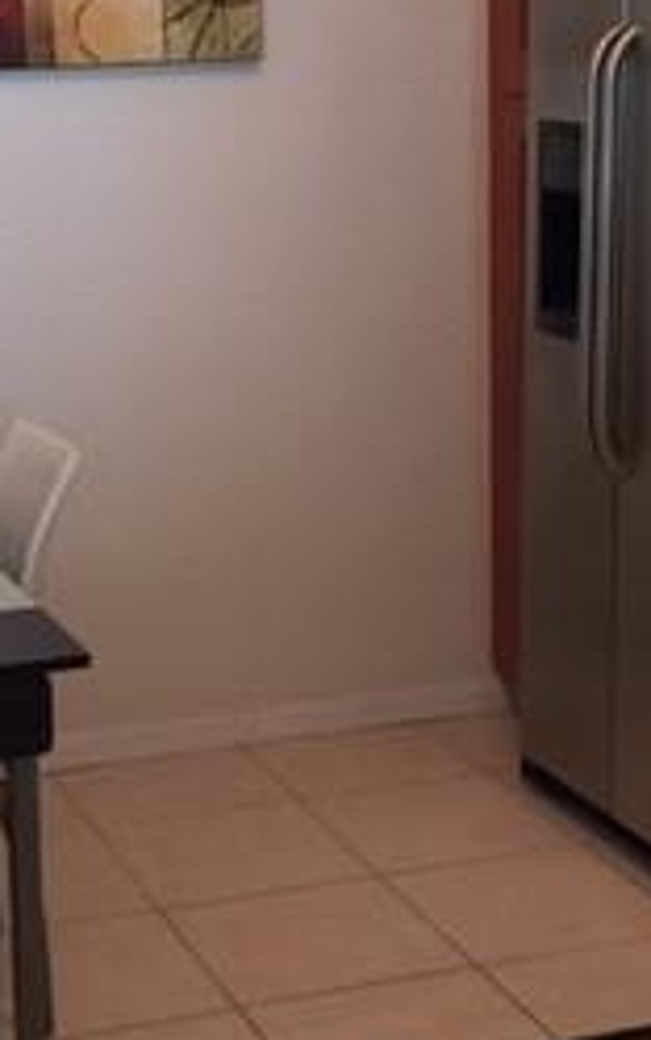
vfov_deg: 26.0
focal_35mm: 79
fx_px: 2239
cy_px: 351
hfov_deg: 16.5
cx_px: 234
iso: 125
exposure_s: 1/30
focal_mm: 4.15
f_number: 2.2
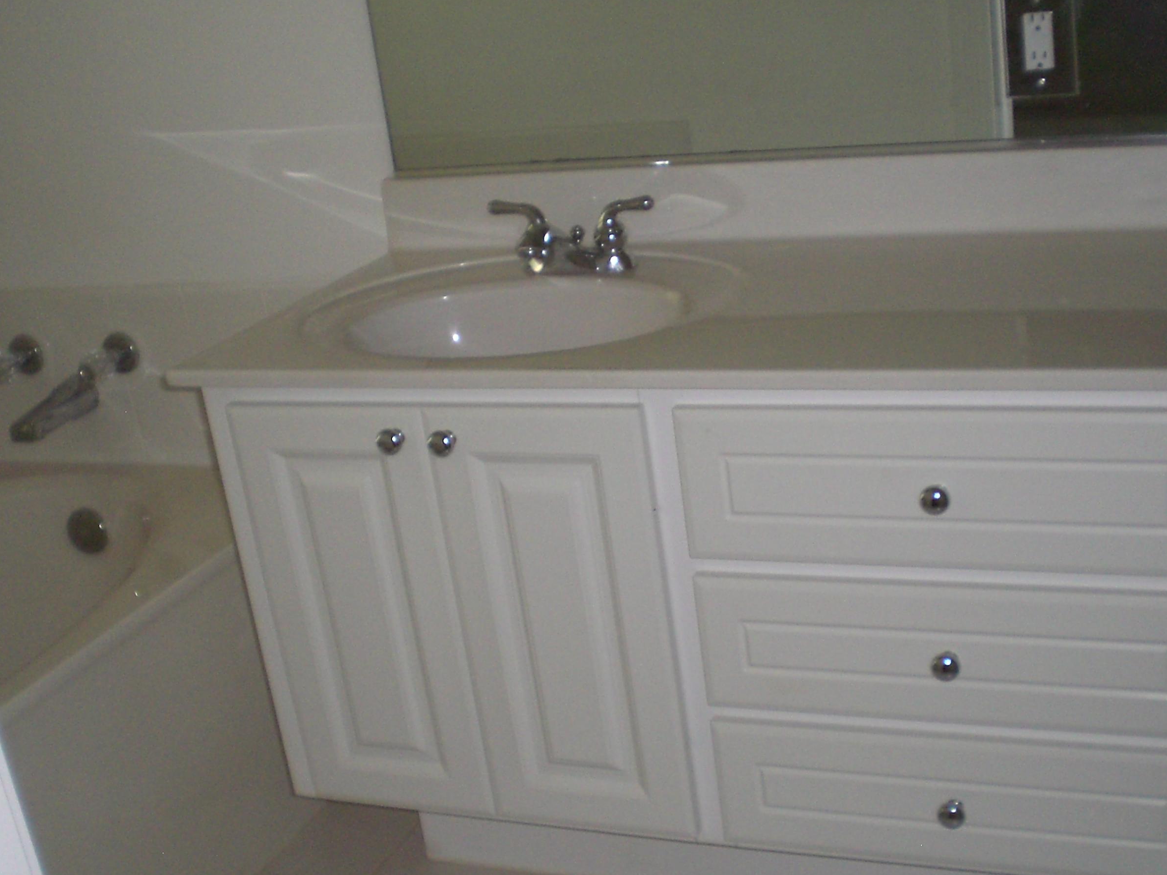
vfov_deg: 30.1
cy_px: 551
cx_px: 705
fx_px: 1618
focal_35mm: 48
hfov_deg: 39.5
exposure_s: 1/60
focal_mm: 6.3
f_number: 3.1
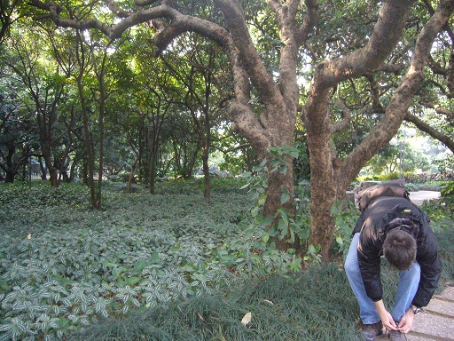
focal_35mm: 35
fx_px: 459
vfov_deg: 40.7
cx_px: 227
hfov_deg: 52.6
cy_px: 170
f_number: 2.8
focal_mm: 5.8
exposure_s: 1/60
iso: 400
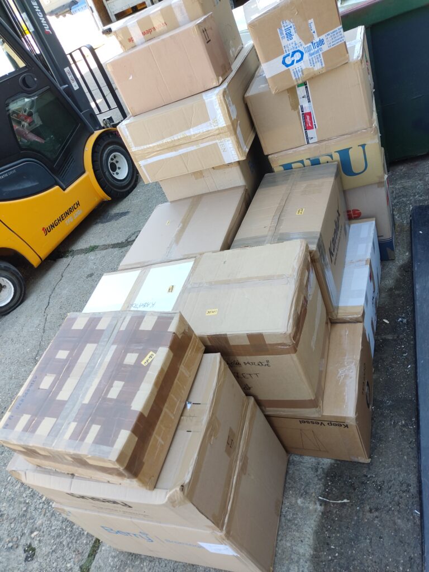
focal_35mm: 25
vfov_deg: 69.4
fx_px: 413
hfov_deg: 54.9
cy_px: 286
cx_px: 214
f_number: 1.79
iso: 54
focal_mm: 4.71
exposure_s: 1/100
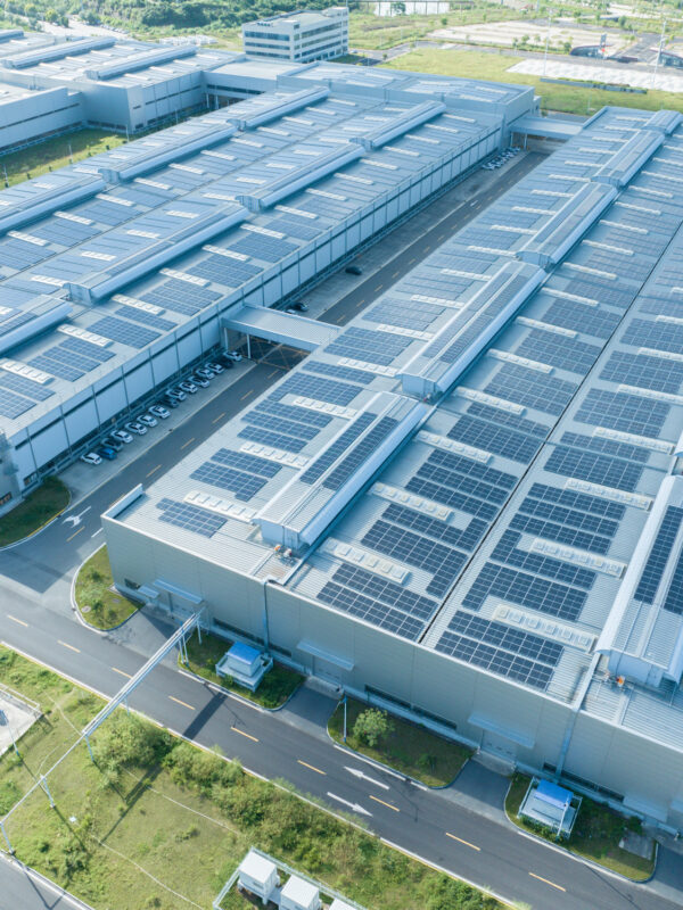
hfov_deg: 56.8
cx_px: 342
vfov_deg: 71.6
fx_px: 631
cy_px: 455
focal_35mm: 24
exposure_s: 1/1000
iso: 170
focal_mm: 12.29
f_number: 2.8
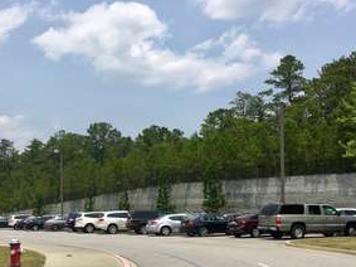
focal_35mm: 41
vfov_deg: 34.7
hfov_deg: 45.4
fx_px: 421
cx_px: 135
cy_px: 185
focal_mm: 4.15
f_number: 2.2
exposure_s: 1/2404
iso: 25
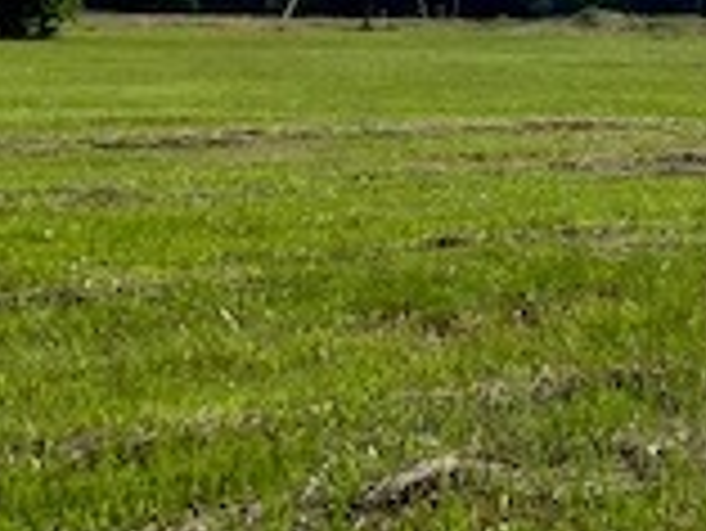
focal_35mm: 106
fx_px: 2164
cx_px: 764
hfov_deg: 17.9
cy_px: -108
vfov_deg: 13.6
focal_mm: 5.7
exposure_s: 1/16393
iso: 40
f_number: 1.5
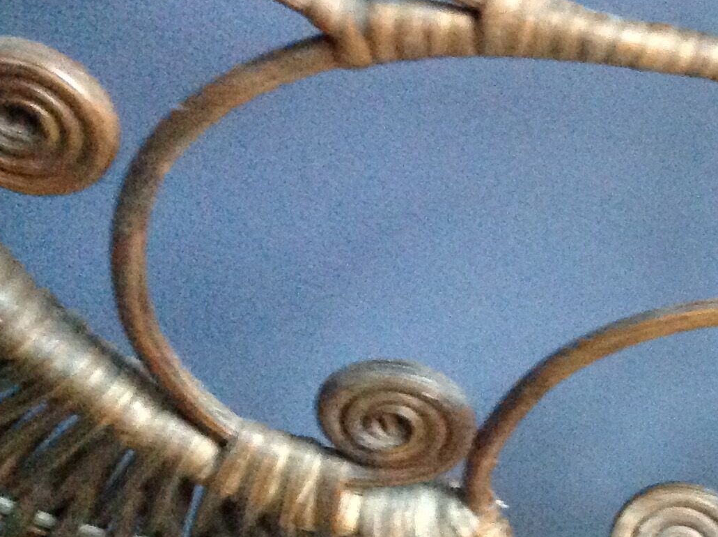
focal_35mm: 88
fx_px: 1823
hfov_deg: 20.6
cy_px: 460
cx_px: 897
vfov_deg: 16.6
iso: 640
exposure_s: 1/15
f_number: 2.4
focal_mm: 4.28
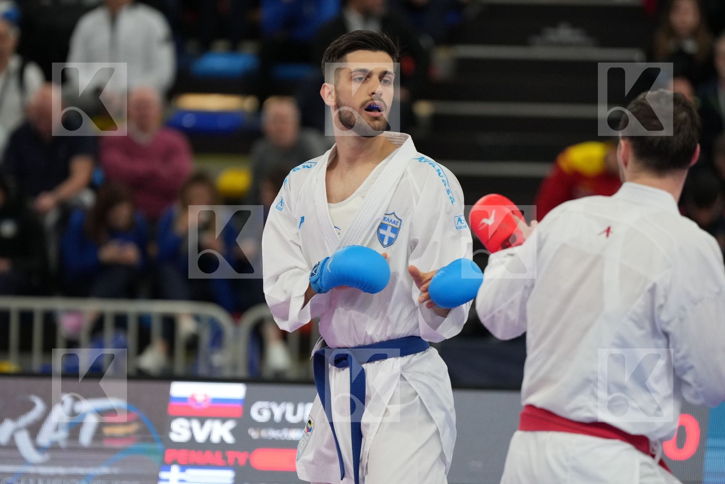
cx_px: 362
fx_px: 6041
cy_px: 242
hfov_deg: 6.9
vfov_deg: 4.6
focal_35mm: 300
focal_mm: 200
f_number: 2.8
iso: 2000
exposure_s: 1/1000
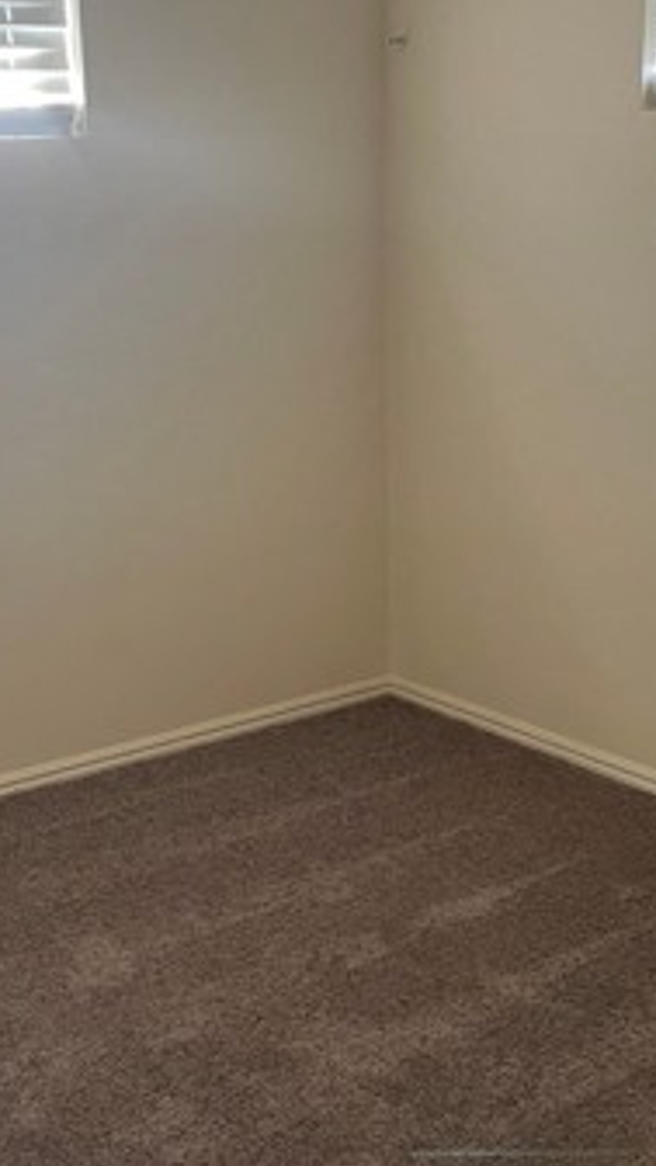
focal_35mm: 54
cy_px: 639
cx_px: 236
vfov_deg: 38.5
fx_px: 1670
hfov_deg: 22.2
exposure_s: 1/84
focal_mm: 4.2
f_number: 1.6
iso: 125
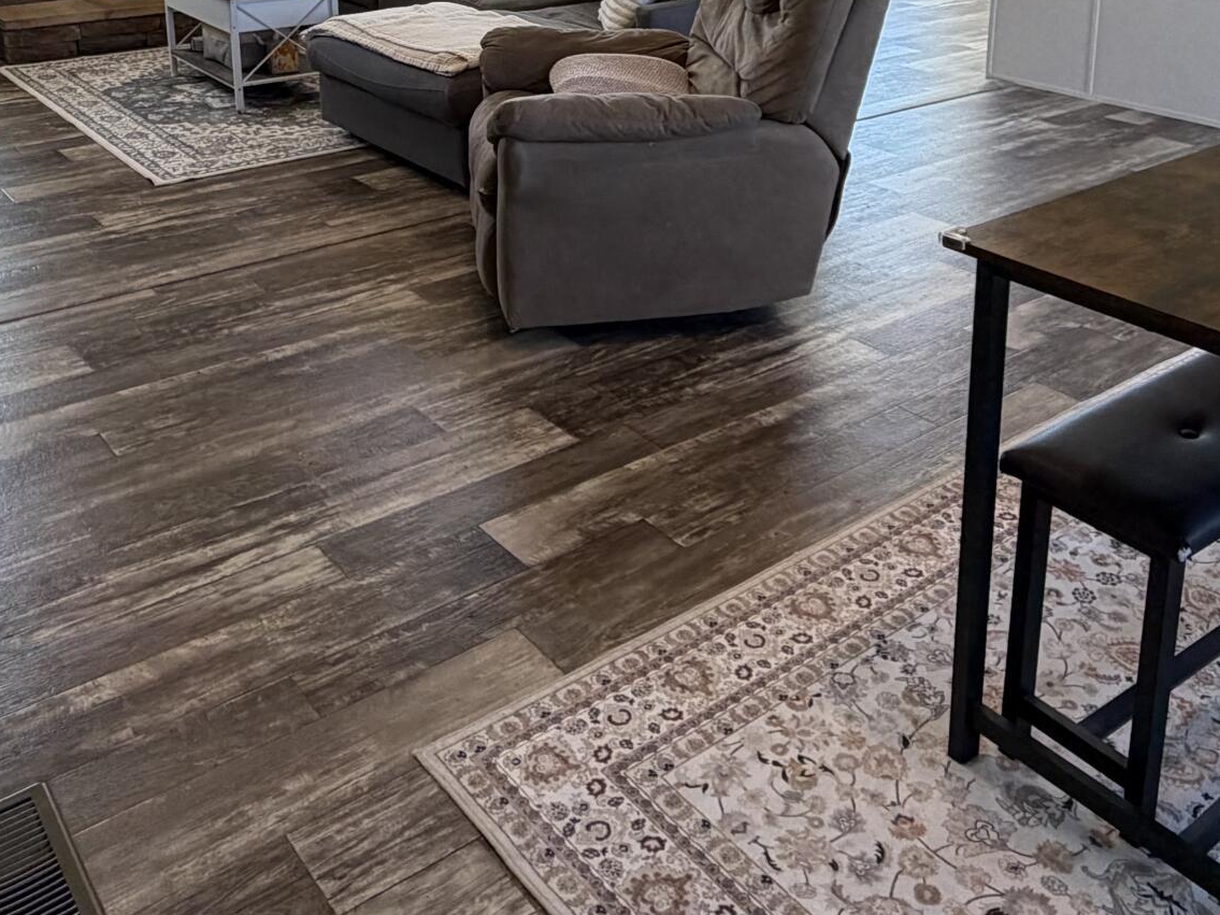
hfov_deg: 50.1
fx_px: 1304
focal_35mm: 37
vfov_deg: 36.1
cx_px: 620
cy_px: 81
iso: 160
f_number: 2.2
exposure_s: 1/120
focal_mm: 2.22
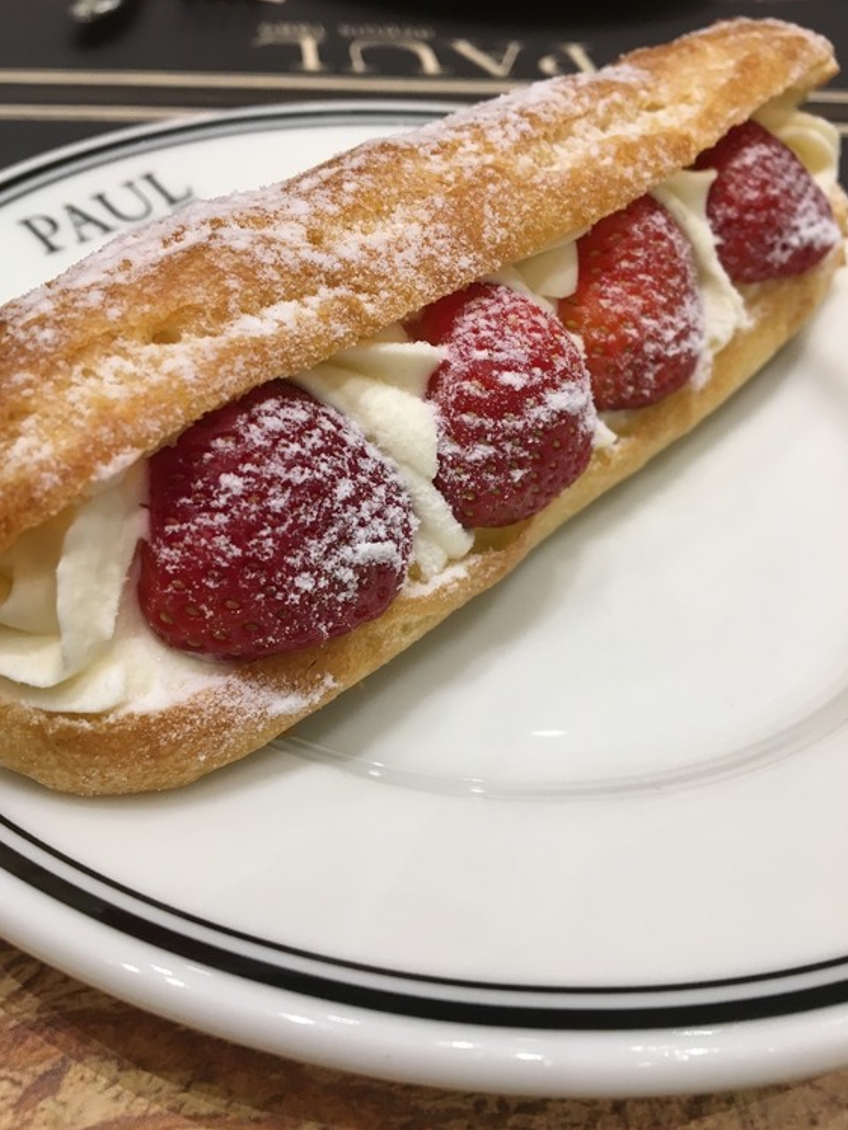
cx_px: 396
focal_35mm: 31
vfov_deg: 58.4
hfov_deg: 45.4
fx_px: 1013
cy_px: 570
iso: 50
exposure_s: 1/33
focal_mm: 4.15
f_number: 2.2
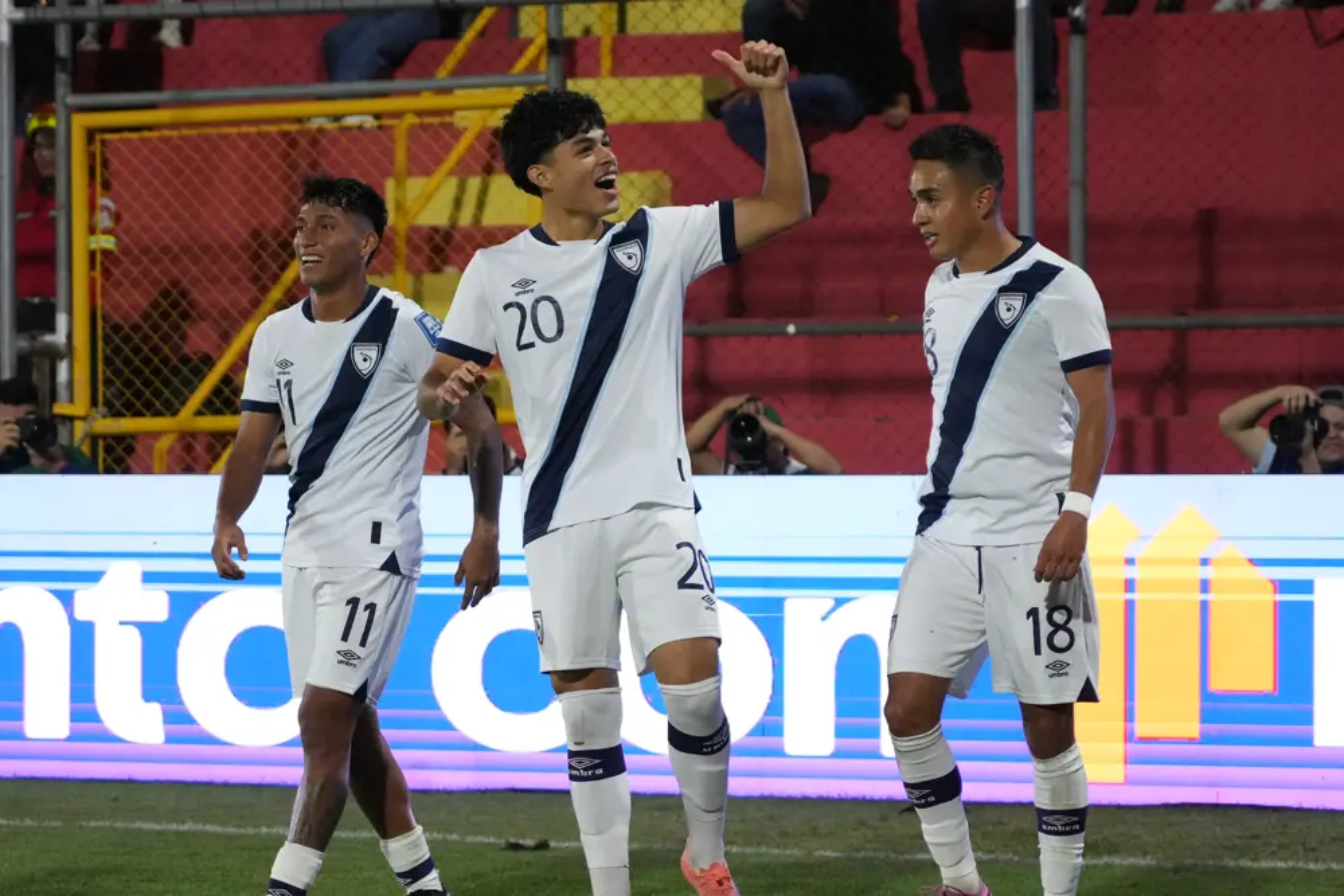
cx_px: 672
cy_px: 448
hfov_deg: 13.1
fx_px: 5862
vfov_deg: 8.7
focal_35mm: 157
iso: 6400
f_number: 4
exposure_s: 1/1250
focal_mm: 105
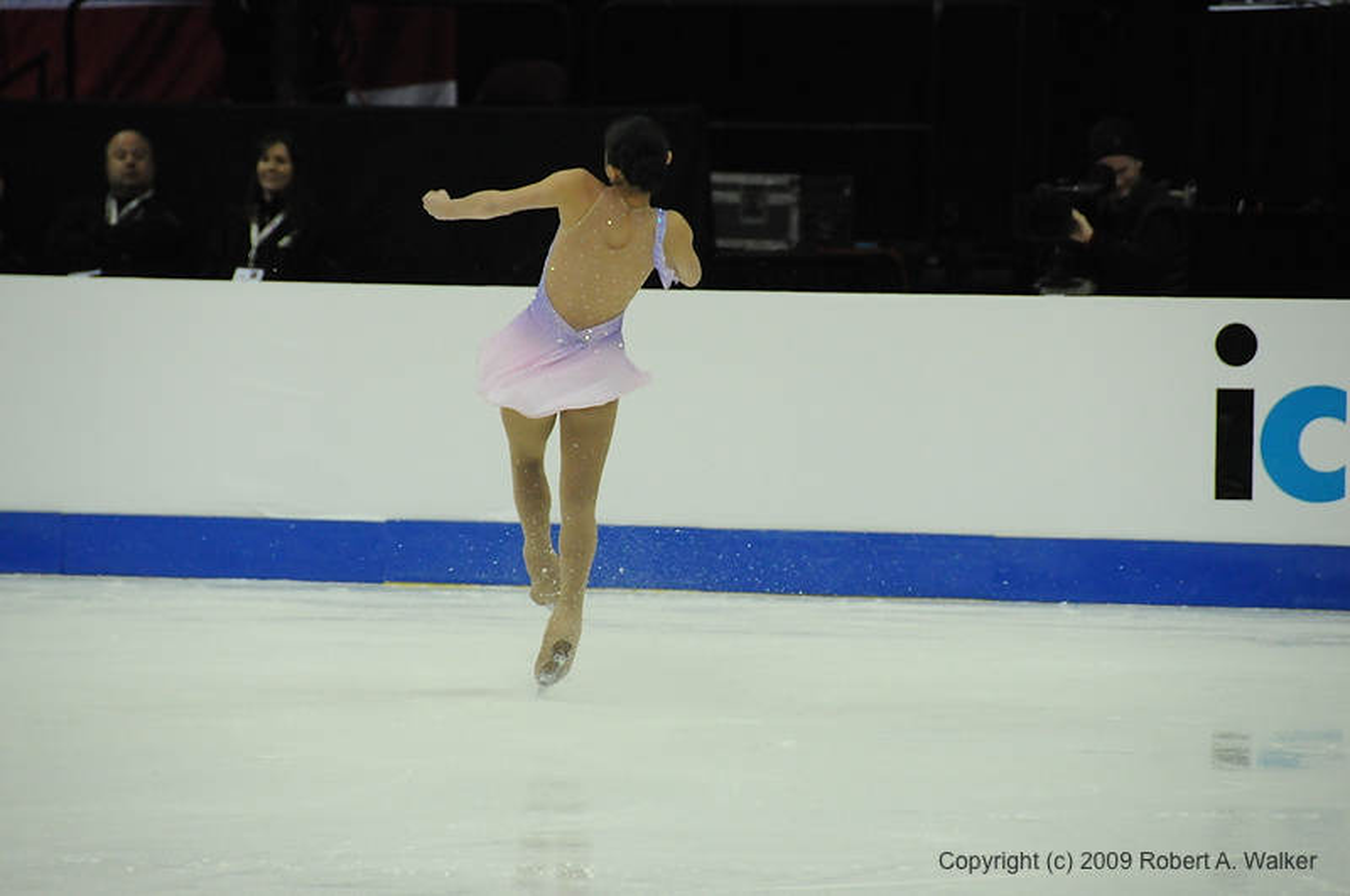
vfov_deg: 4.6
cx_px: 675
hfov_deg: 6.9
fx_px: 11234
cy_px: 448
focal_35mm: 300
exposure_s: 1/1000
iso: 3200
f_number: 5.6
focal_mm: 200
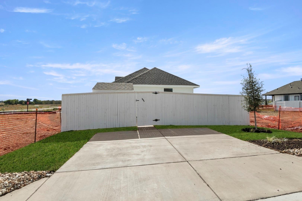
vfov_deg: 36.8
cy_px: 100
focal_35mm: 36
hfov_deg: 53.2
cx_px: 151
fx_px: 302
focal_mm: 24
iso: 400
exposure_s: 1/3200
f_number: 8
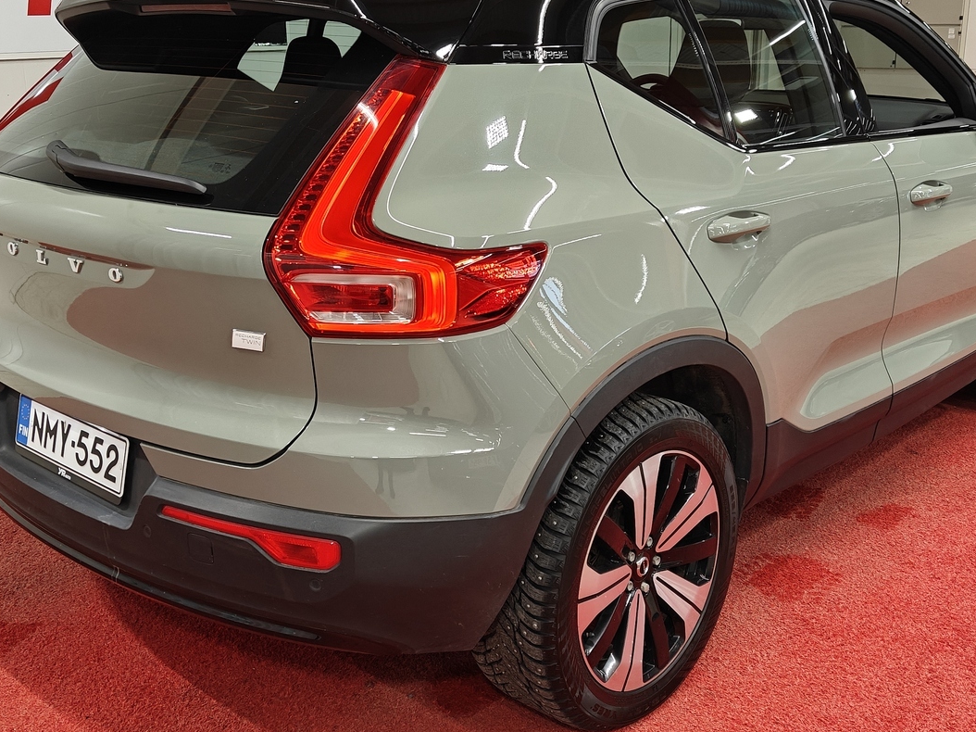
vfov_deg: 35.1
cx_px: 477
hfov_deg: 45.8
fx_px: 1156
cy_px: 339
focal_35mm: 41
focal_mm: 5.59
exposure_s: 1/68
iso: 125
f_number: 1.8
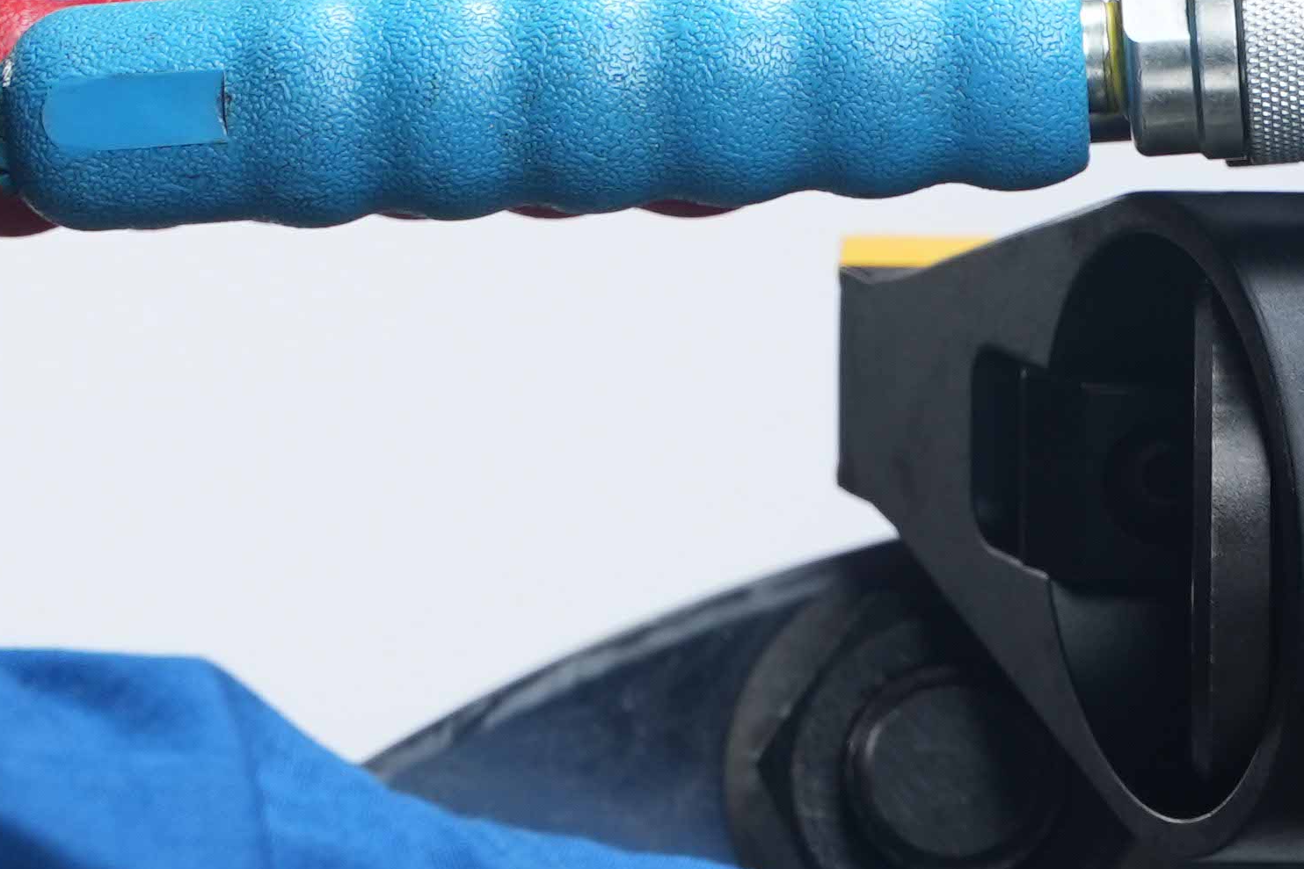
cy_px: 790
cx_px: 1860
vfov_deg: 3.9
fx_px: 12606
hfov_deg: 5.9
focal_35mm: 348
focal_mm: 75
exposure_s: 1/125
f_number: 6.3
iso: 200
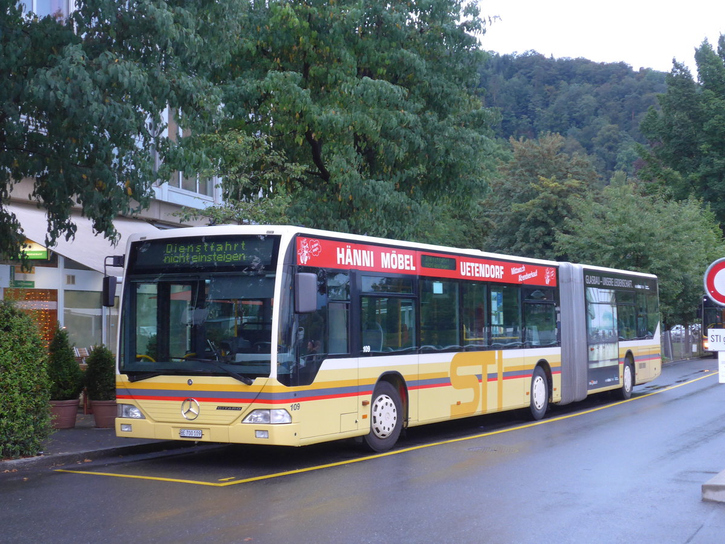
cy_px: 272
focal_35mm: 59
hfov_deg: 32.7
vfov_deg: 24.8
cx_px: 362
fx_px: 1236
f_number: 3.5
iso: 400
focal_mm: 12
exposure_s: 1/13
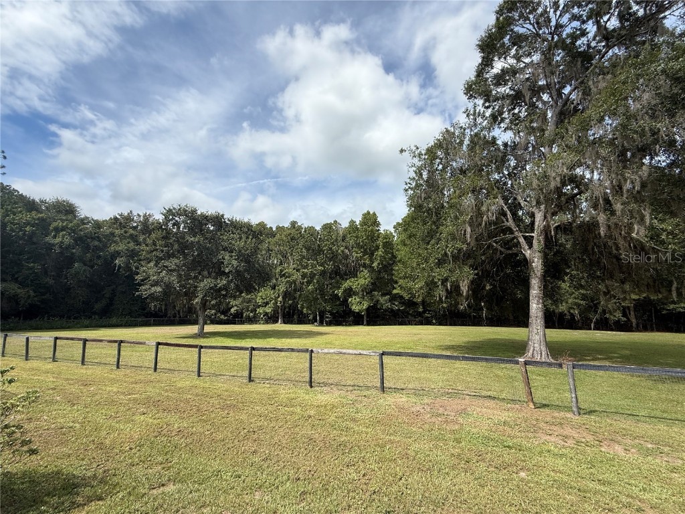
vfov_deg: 85.7
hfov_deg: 102.1
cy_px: 257
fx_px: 277
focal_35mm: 14
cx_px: 342
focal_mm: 2.22
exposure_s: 1/1795
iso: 50
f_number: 2.2
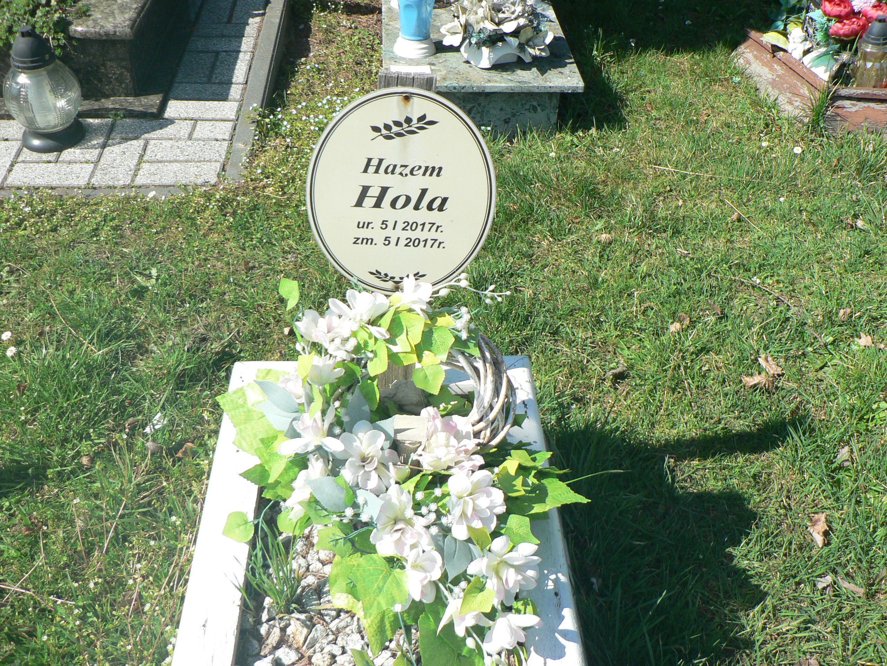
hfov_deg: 51.4
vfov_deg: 39.7
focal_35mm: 36
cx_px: 444
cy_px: 333
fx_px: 922
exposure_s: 1/1000
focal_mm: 6
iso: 100
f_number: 2.8
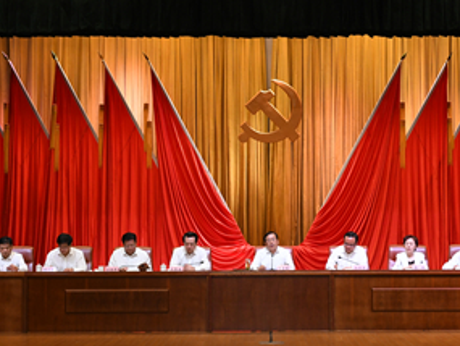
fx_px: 1223
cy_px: 192
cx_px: 273
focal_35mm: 92
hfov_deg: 21.3
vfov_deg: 16.1
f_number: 5
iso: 1600
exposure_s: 1/200
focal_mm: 42
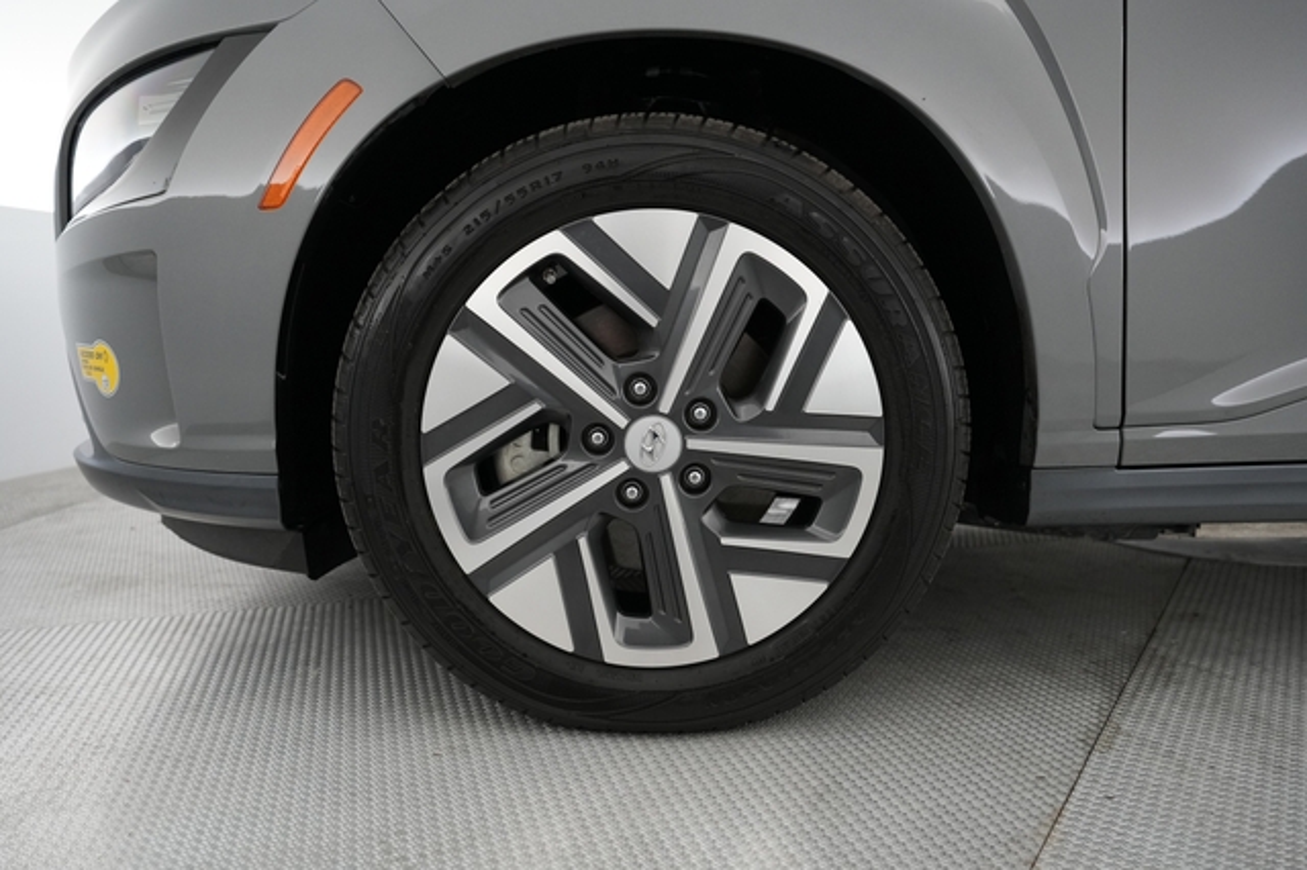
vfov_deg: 53.1
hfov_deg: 73.8
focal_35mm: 24
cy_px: 435
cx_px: 654
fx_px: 871
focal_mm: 24
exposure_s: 1/125
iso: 2500
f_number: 3.2
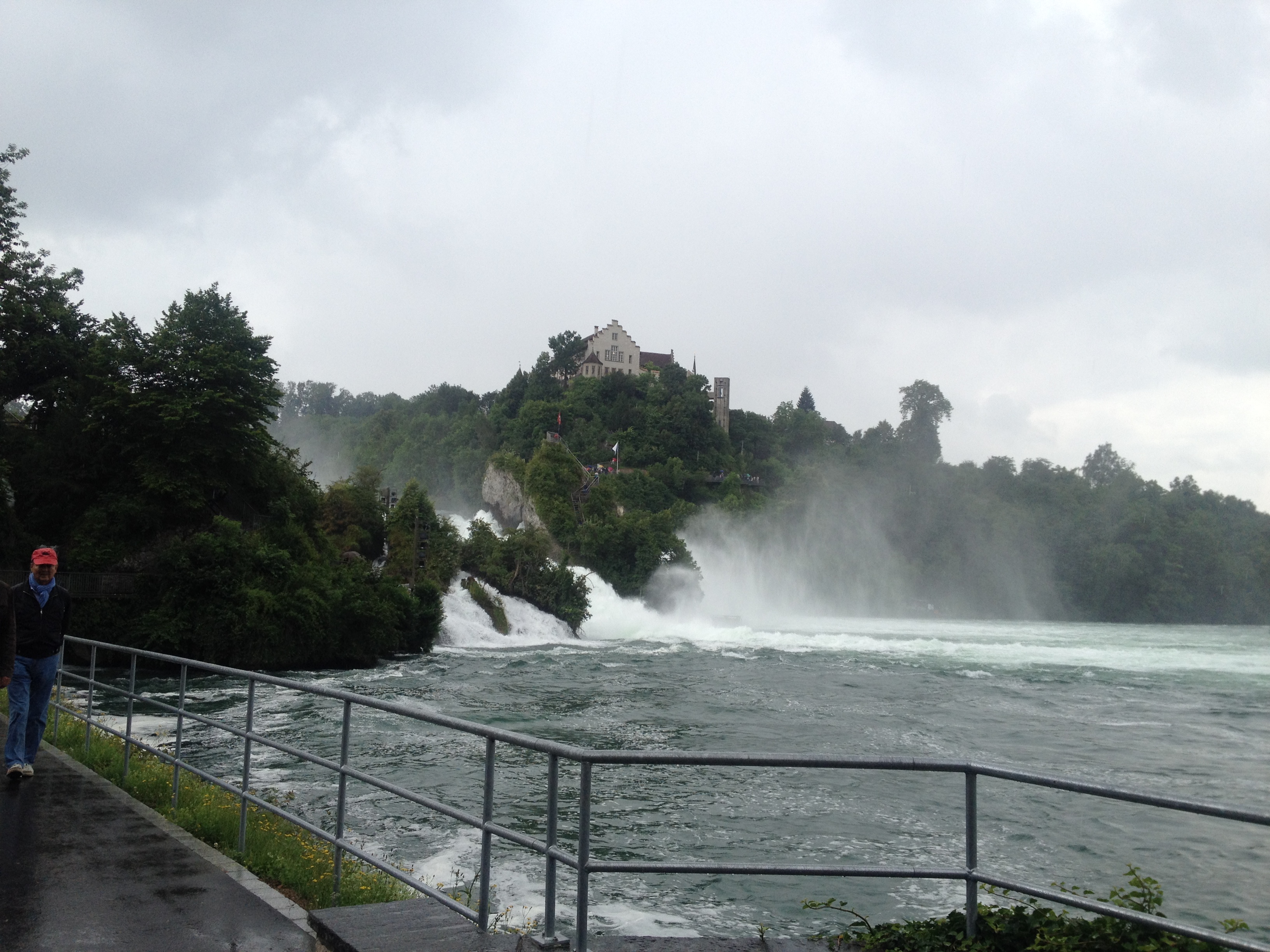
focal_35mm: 35
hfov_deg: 52.6
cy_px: 476
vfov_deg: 40.7
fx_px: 1284
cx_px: 635
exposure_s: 1/649
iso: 50
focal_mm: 4.28
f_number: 2.4
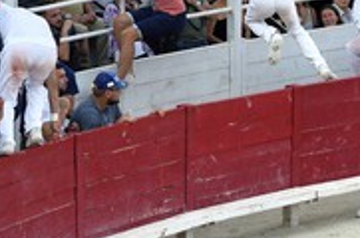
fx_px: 2785
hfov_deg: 7.4
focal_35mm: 279
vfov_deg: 4.9
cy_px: 48
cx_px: 364
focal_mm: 120
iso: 800
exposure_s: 1/1000
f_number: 4
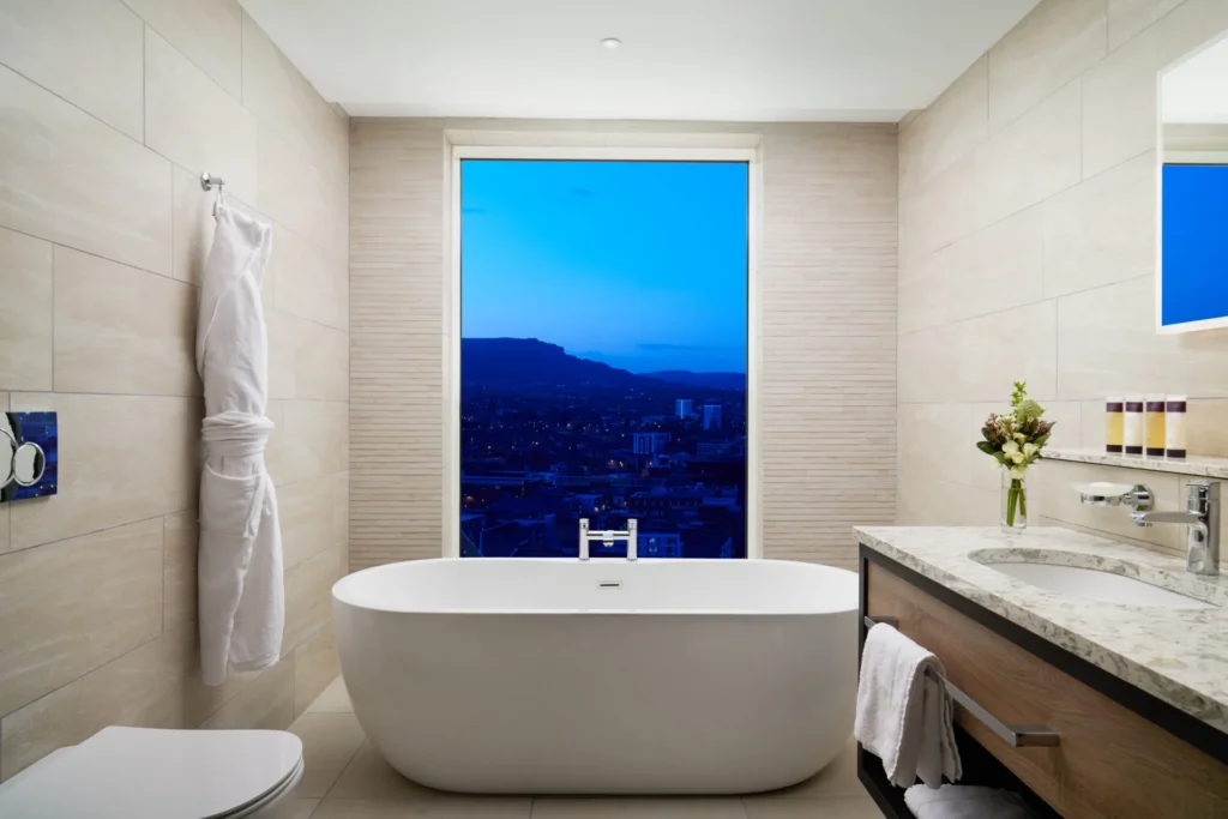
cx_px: 614
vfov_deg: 59.5
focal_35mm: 21
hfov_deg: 81.2
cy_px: 410
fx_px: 716
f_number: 16
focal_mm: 21
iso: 200
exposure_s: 1/250
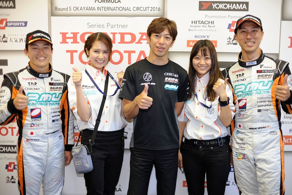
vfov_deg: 37.9
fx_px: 284
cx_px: 146
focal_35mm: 35
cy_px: 98
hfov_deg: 54.4
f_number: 2
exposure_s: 1/125
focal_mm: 35
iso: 800
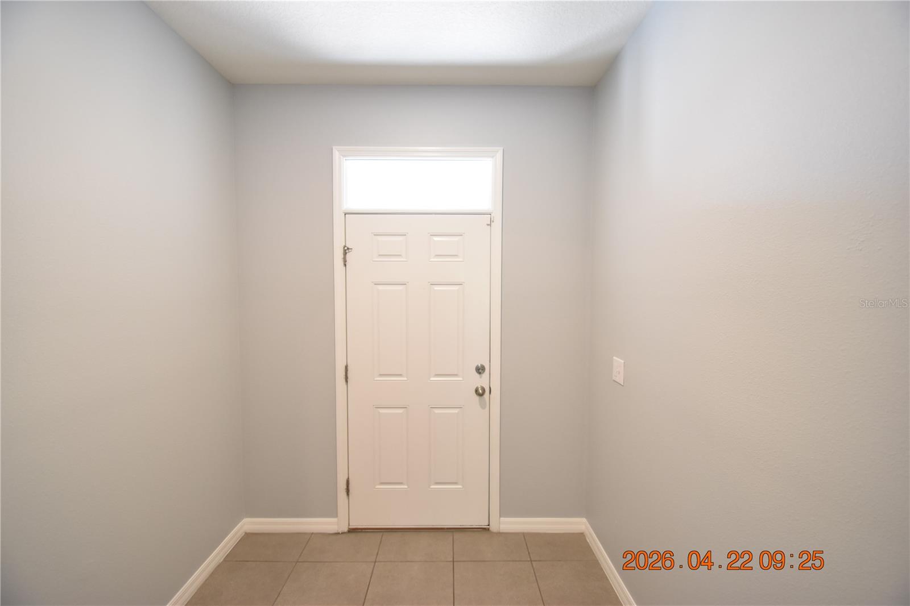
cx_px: 455
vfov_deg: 77.3
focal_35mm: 15
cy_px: 303
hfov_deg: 100.4
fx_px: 379
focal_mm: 10
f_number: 3.5
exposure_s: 1/30
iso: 800
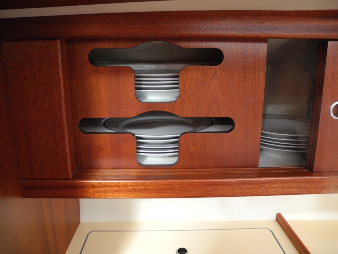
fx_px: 273
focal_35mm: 28
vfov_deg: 49.7
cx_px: 169
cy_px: 127
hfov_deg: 63.4
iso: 400
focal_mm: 6
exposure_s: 1/20.5
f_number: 2.8
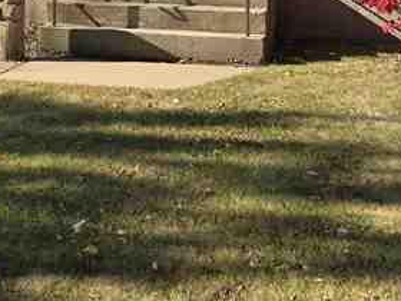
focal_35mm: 105
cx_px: -83
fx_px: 1216
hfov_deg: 17.8
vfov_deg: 13.0
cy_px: -214
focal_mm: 6.3
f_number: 1.7
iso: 12
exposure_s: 1/444
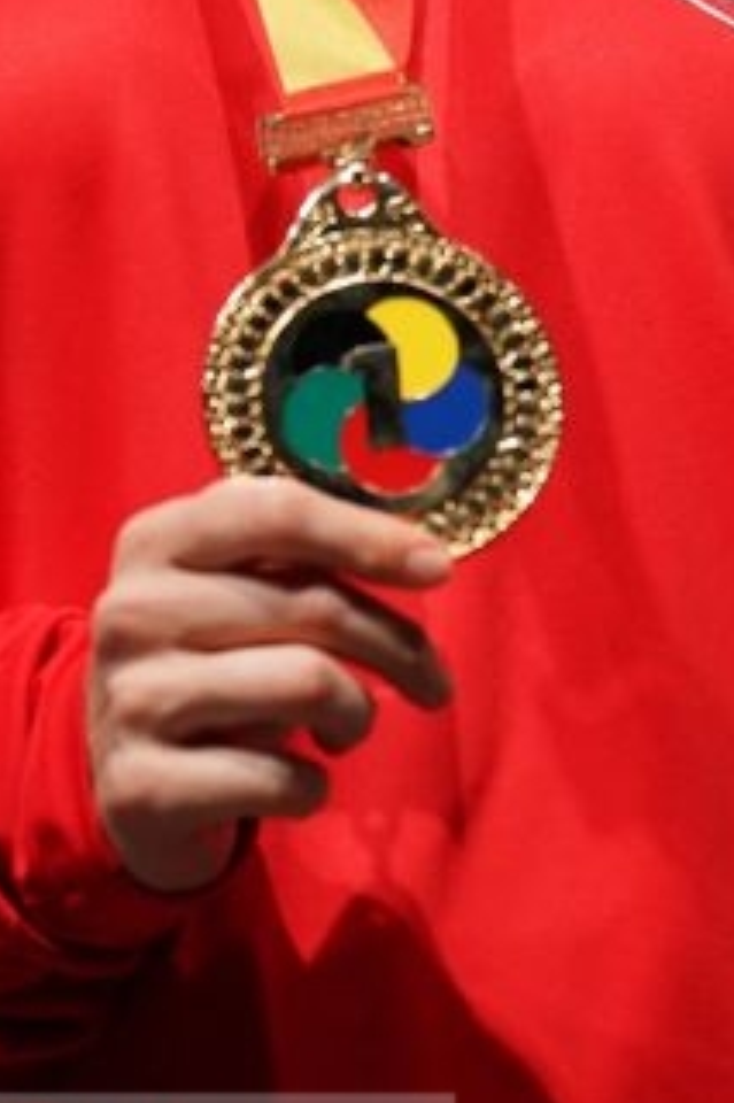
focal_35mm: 751
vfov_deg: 2.7
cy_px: 183
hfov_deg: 1.8
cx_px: 134
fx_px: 22991
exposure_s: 1/250
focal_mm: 200
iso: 800
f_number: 2.8
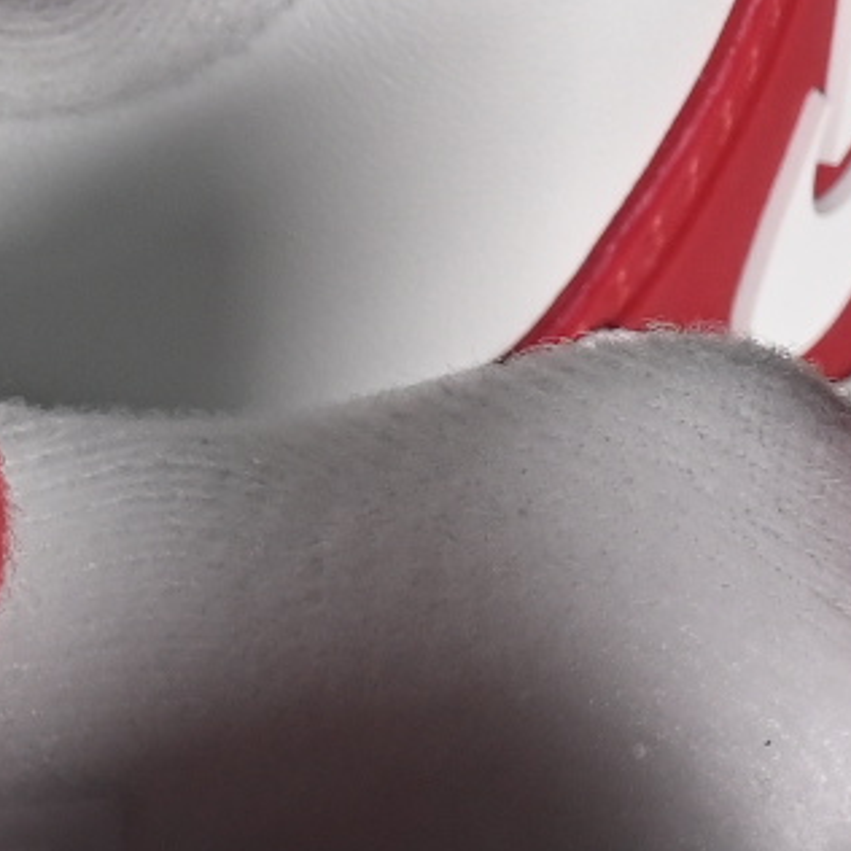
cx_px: -1565
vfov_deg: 3.1
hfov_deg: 3.1
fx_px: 15631
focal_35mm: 562
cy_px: 986
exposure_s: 1/80
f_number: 7.1
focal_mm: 50
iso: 160
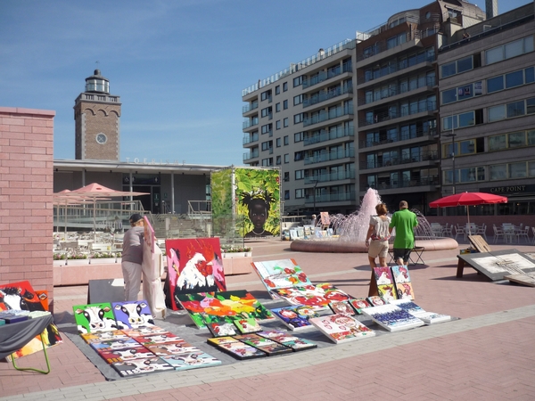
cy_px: 200
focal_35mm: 33
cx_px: 268
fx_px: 510
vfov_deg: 42.9
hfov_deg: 55.4
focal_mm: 5.5
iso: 100
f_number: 8
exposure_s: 1/250
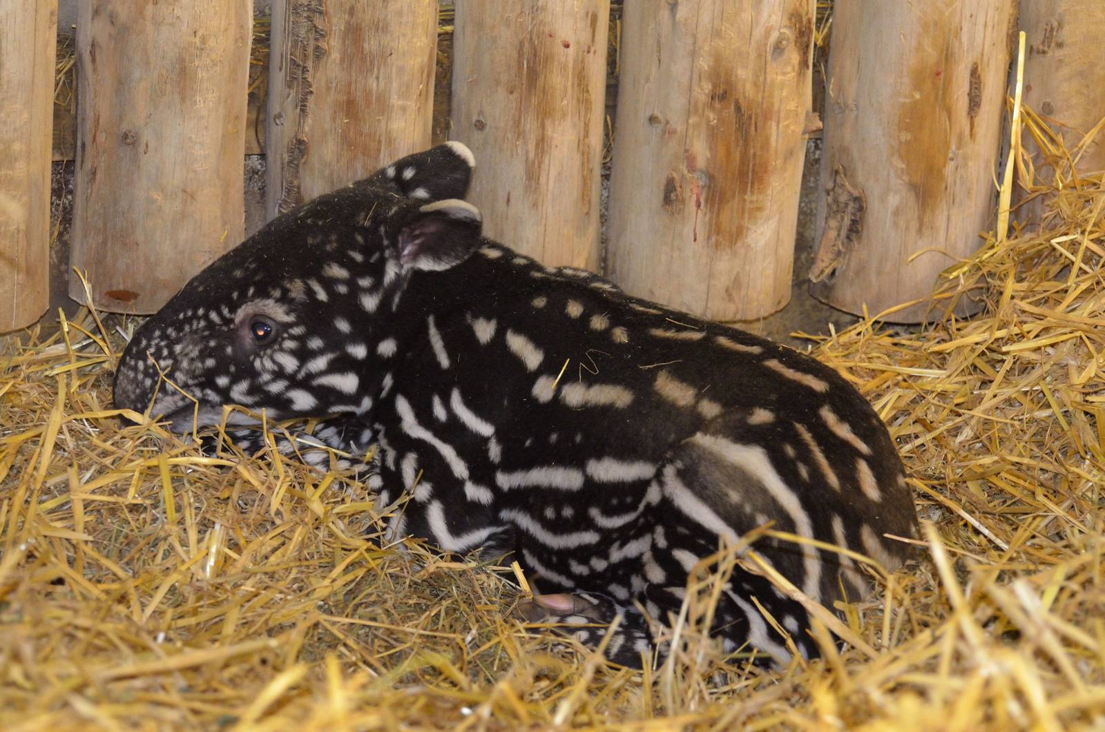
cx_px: 552
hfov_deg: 14.4
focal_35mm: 142
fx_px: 4365
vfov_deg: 9.6
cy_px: 366
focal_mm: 95
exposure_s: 1/60
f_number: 4.5
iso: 3200
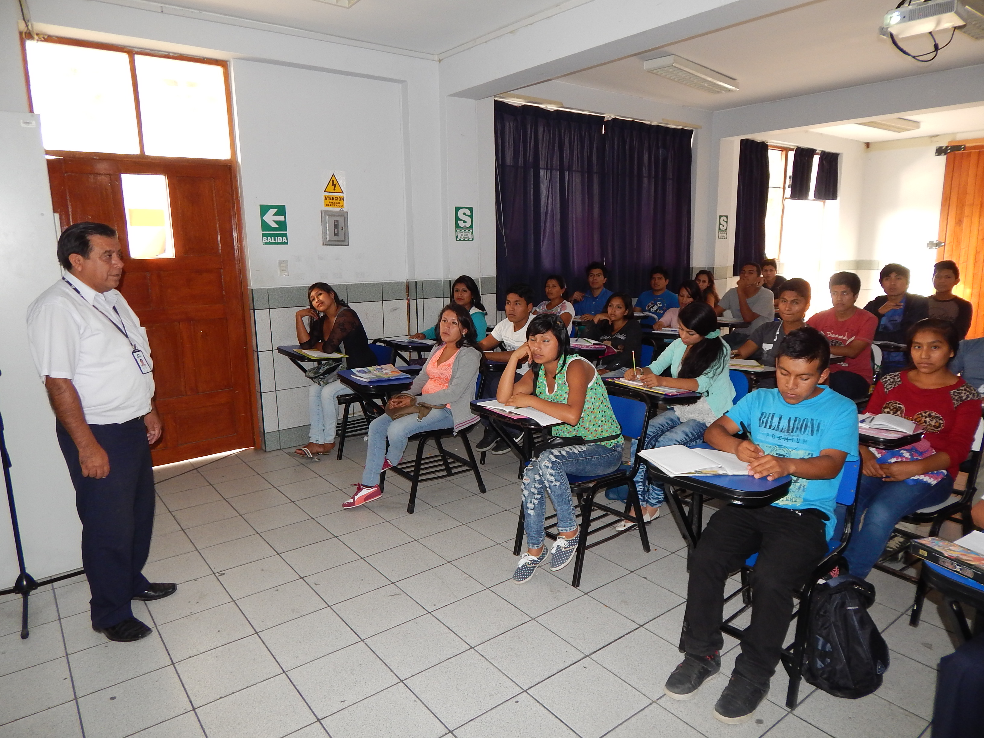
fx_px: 654
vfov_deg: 58.9
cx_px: 492
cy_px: 369
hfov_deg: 73.9
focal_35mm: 23
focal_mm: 4
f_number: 3
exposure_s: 1/30
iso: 200
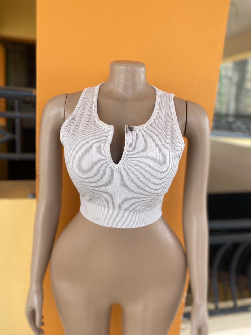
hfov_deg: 53.1
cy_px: 168
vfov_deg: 67.3
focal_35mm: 26
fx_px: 251
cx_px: 126
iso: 32
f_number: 1.8
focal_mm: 4.25
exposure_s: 1/232
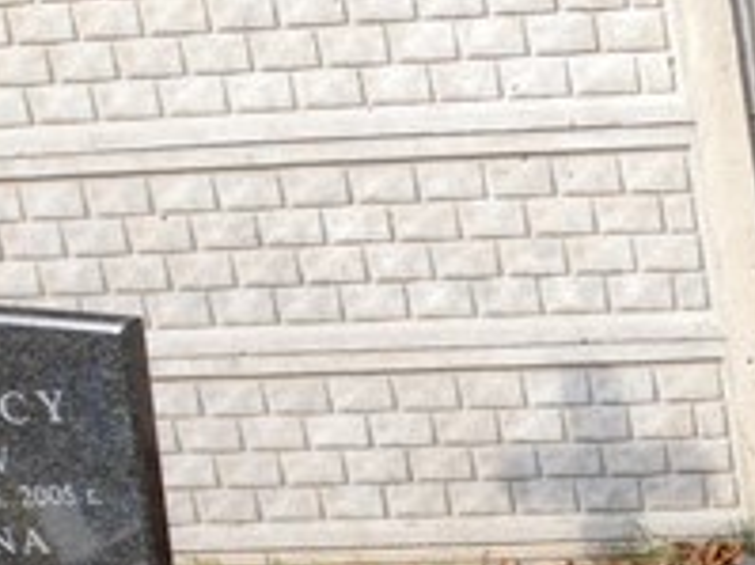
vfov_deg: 13.0
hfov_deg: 16.7
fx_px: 2311
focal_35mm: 106
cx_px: 1169
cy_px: 906
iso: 50
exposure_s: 1/401
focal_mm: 4.12
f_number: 2.4
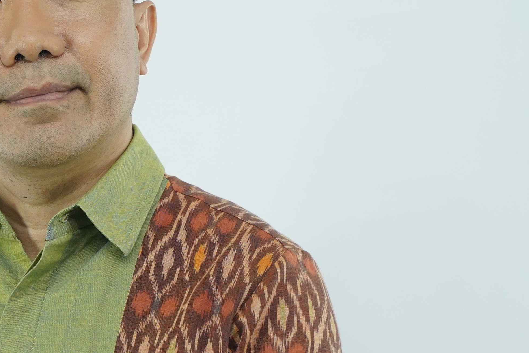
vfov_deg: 9.0
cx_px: -47
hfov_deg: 13.2
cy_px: 255
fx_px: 2248
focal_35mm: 153
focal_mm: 50
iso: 500
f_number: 4
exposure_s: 1/50
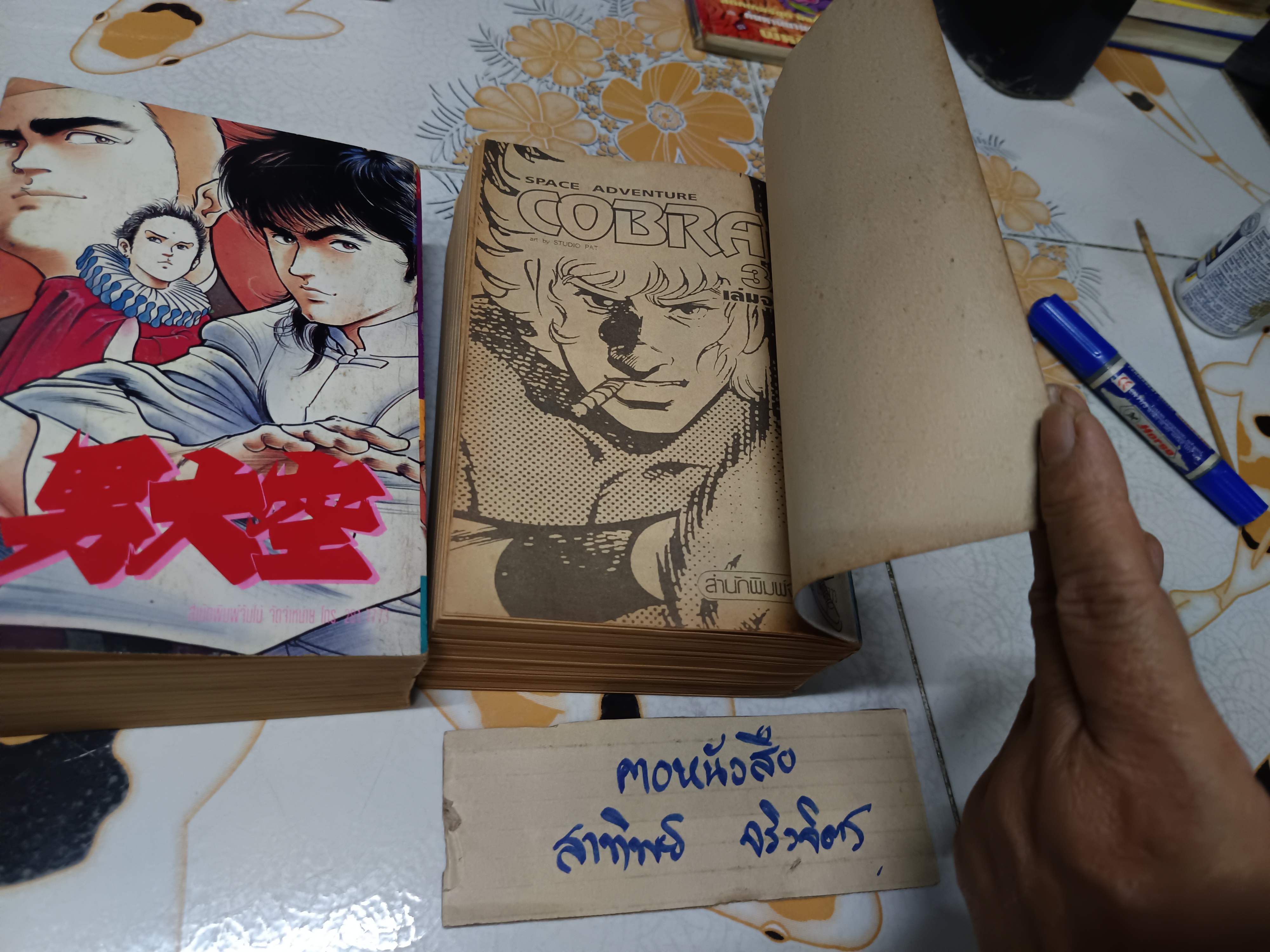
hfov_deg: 71.6
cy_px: 476
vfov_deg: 56.8
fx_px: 881
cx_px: 635
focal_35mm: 24
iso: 1190
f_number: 1.7
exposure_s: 1/50
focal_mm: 5.31
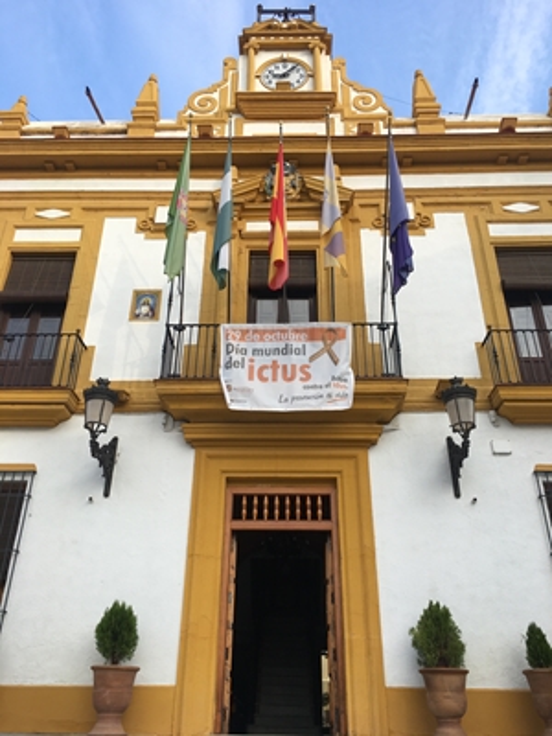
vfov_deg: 61.7
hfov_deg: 48.2
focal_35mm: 29
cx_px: 276
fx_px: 617
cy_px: 368
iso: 25
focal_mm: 4.15
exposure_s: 1/516
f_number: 2.2
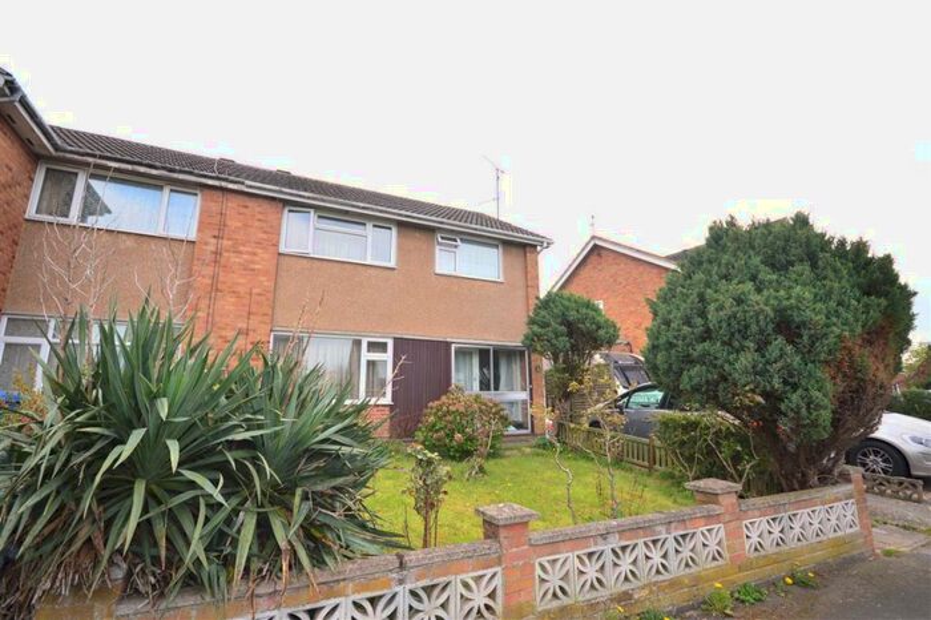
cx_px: 466
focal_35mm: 15
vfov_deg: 77.3
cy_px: 310
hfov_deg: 100.4
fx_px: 388
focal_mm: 10
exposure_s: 1/100
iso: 100
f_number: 5
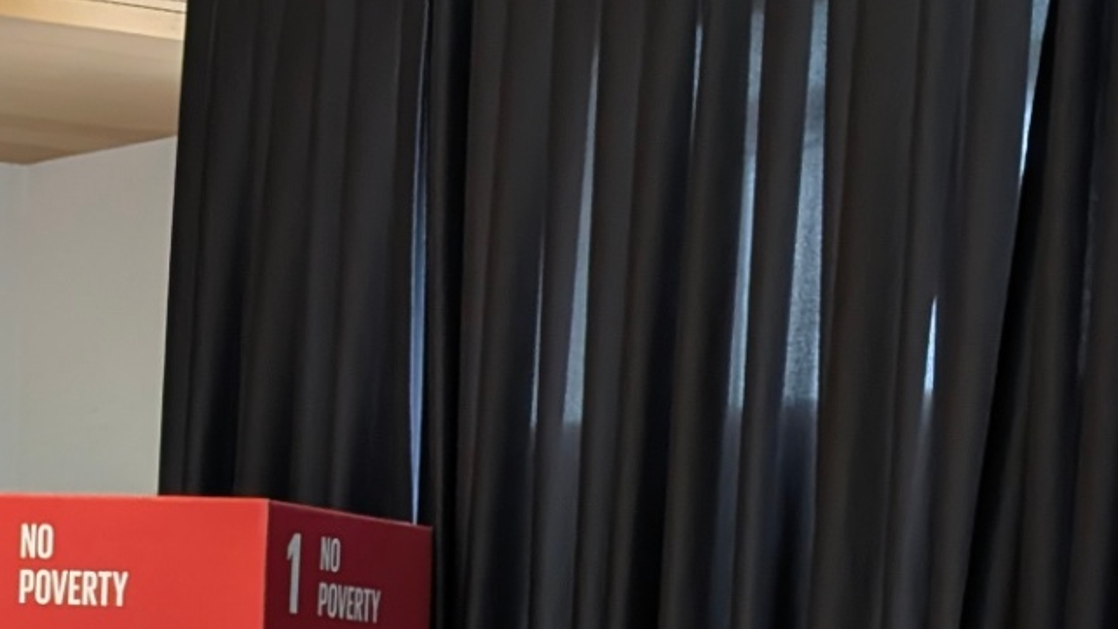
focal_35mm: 152
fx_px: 4507
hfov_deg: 14.1
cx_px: 766
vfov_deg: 7.8
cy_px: 1038
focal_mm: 6.9
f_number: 1.68
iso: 262
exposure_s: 1/60
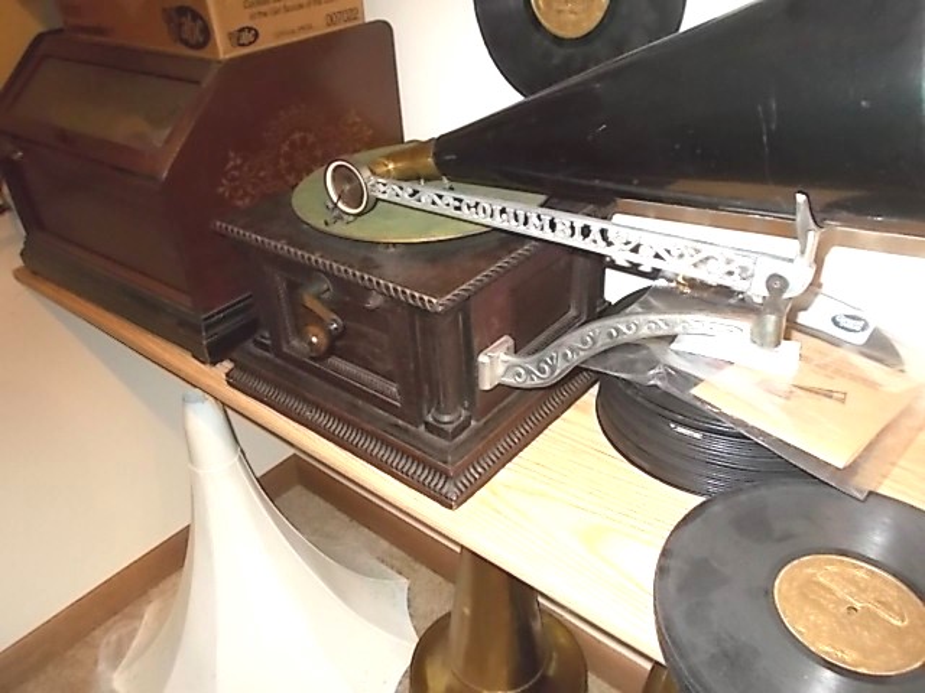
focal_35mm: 30
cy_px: 346
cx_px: 462
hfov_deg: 60.0
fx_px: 802
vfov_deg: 46.8
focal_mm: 5.3
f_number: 3.4
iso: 200
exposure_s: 1/25
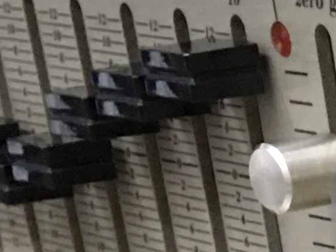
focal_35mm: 207
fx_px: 2010
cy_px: 702
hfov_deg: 8.4
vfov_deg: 6.6
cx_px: 919
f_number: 2.2
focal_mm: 4.15
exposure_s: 1/10
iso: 100
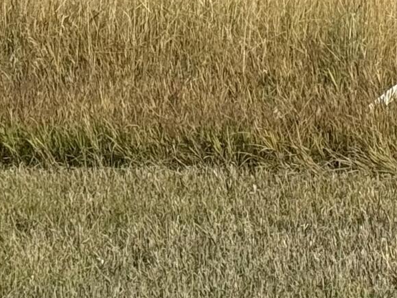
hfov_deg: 7.7
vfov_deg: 5.8
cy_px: -321
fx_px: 2857
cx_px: 738
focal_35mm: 249
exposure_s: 1/7143
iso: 64
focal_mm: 6.76
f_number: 1.78
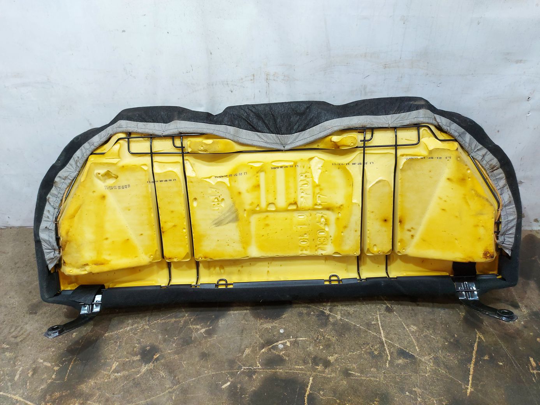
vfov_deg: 56.8
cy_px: 202
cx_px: 270
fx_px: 374
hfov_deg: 71.6
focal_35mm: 24
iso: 160
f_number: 1.8
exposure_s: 1/50
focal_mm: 5.23
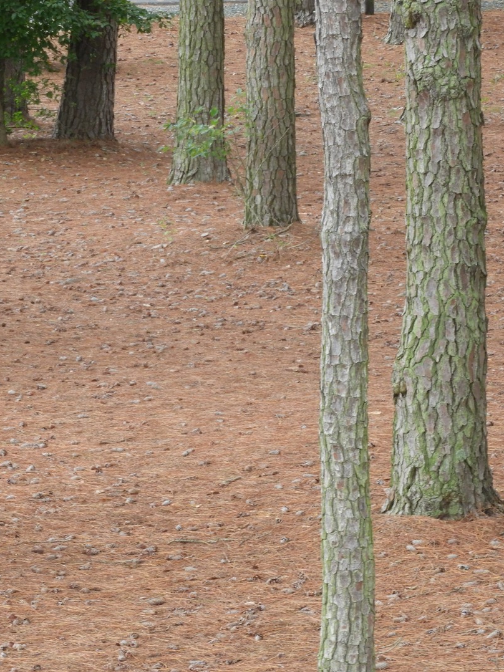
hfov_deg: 5.1
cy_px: 336
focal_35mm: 294
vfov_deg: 6.7
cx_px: 156
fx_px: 5710
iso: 280
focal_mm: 39.4
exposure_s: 1/60
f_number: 5.3
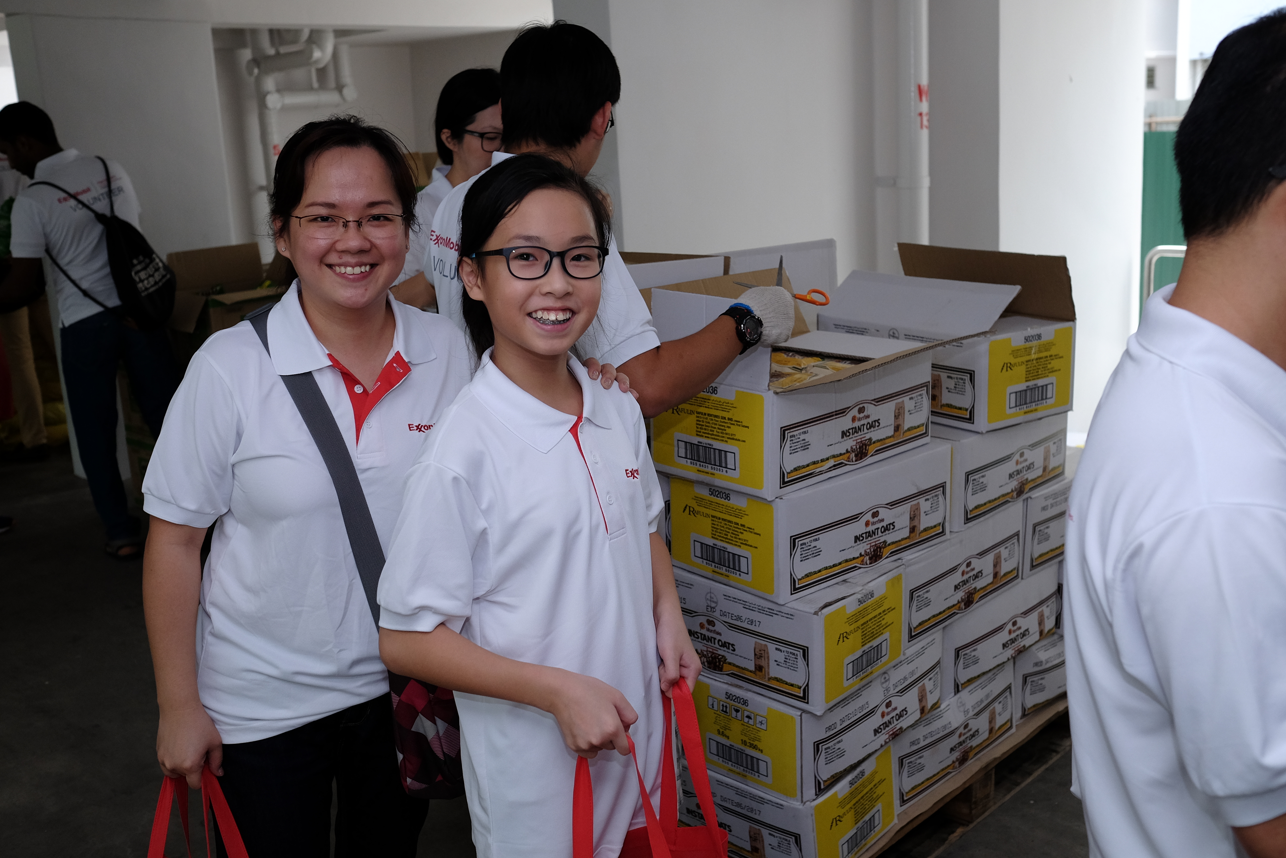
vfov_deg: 37.9
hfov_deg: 54.4
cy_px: 429
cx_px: 643
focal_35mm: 35
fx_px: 1250
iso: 1000
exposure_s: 1/125
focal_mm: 23
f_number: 4
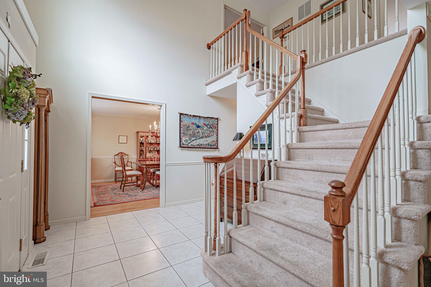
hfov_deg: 96.7
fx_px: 192
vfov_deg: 73.8
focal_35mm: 16
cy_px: 144
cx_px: 216
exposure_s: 1/1000
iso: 800
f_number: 5
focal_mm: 16
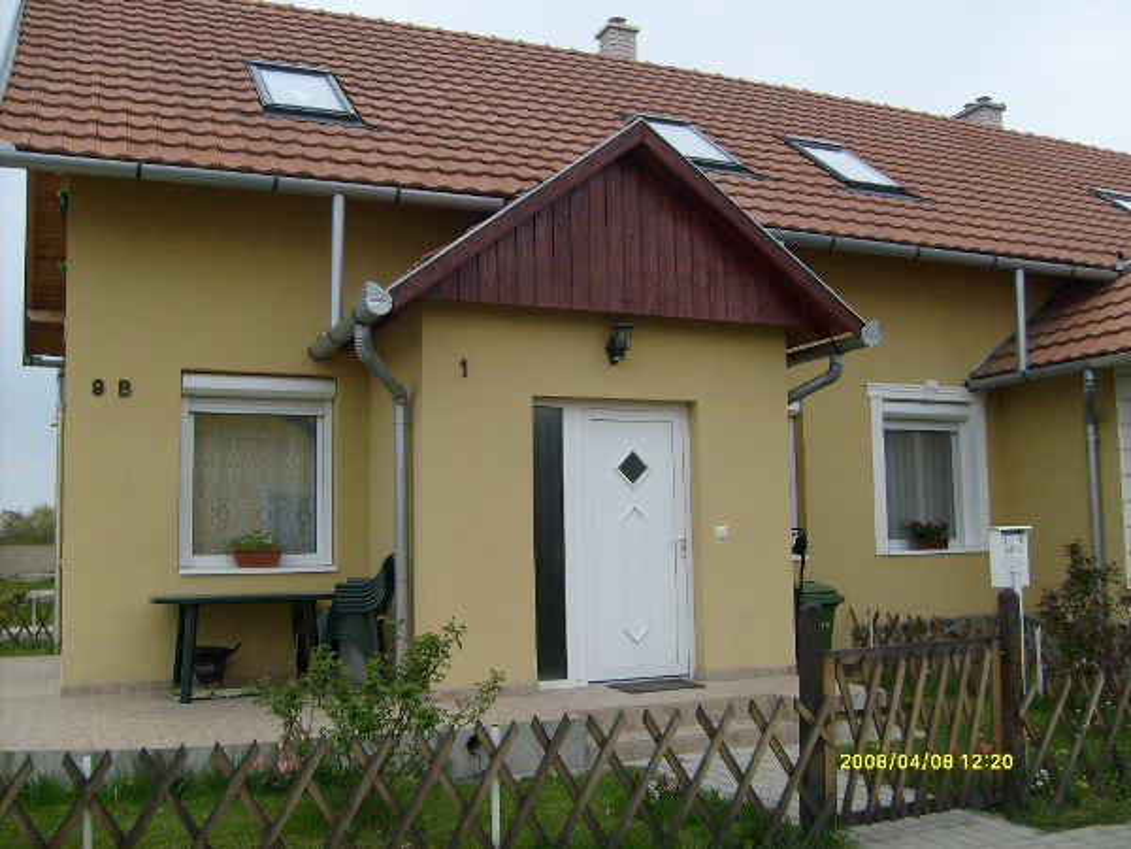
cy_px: 424
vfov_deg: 40.7
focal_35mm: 35
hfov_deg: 52.6
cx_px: 566
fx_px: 1144
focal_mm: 5.8
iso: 80
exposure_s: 1/180
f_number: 7.1
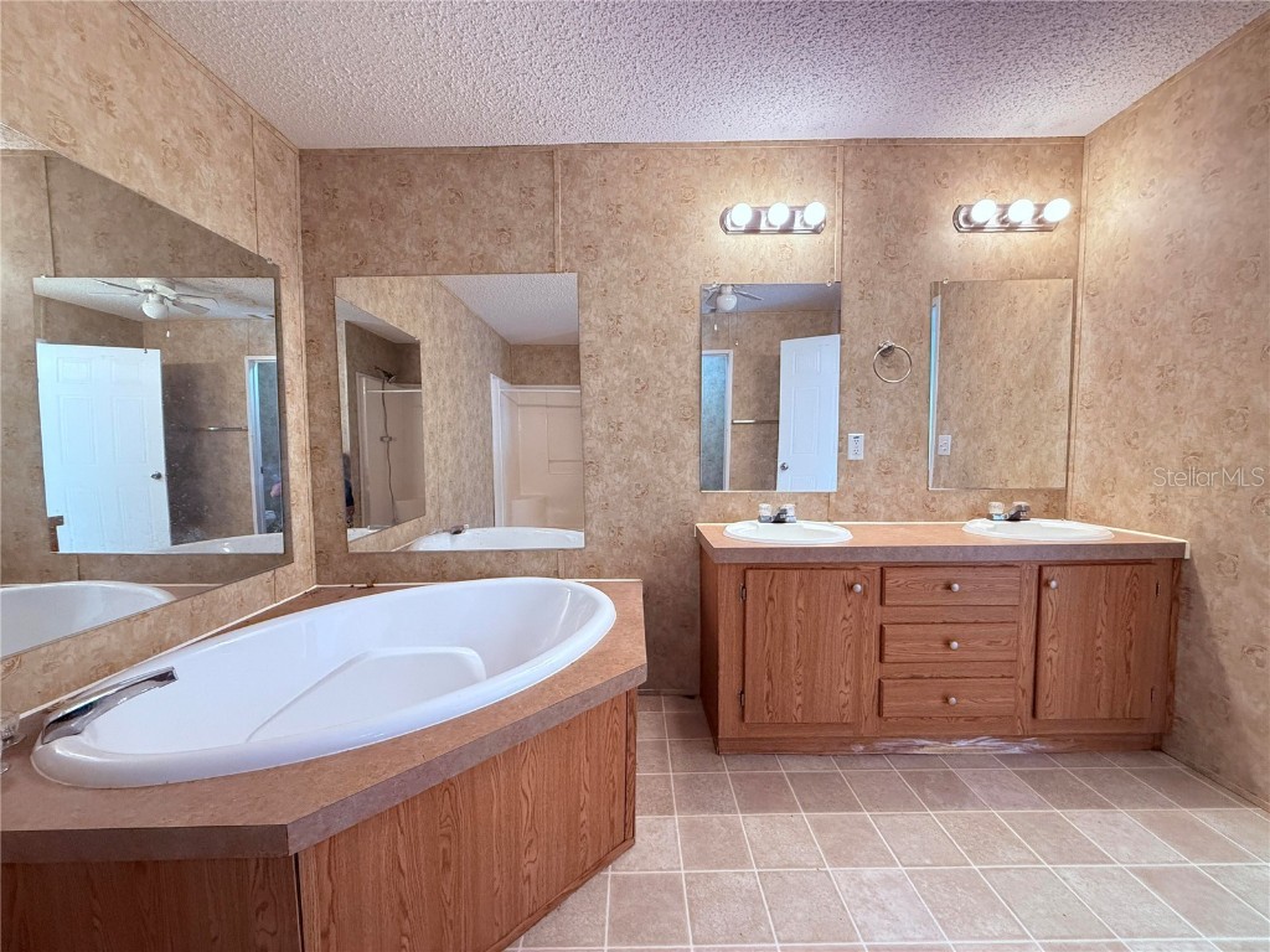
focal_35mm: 14
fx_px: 514
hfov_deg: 102.1
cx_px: 635
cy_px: 476
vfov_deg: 85.7
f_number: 2.2
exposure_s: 1/120
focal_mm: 2.22
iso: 500
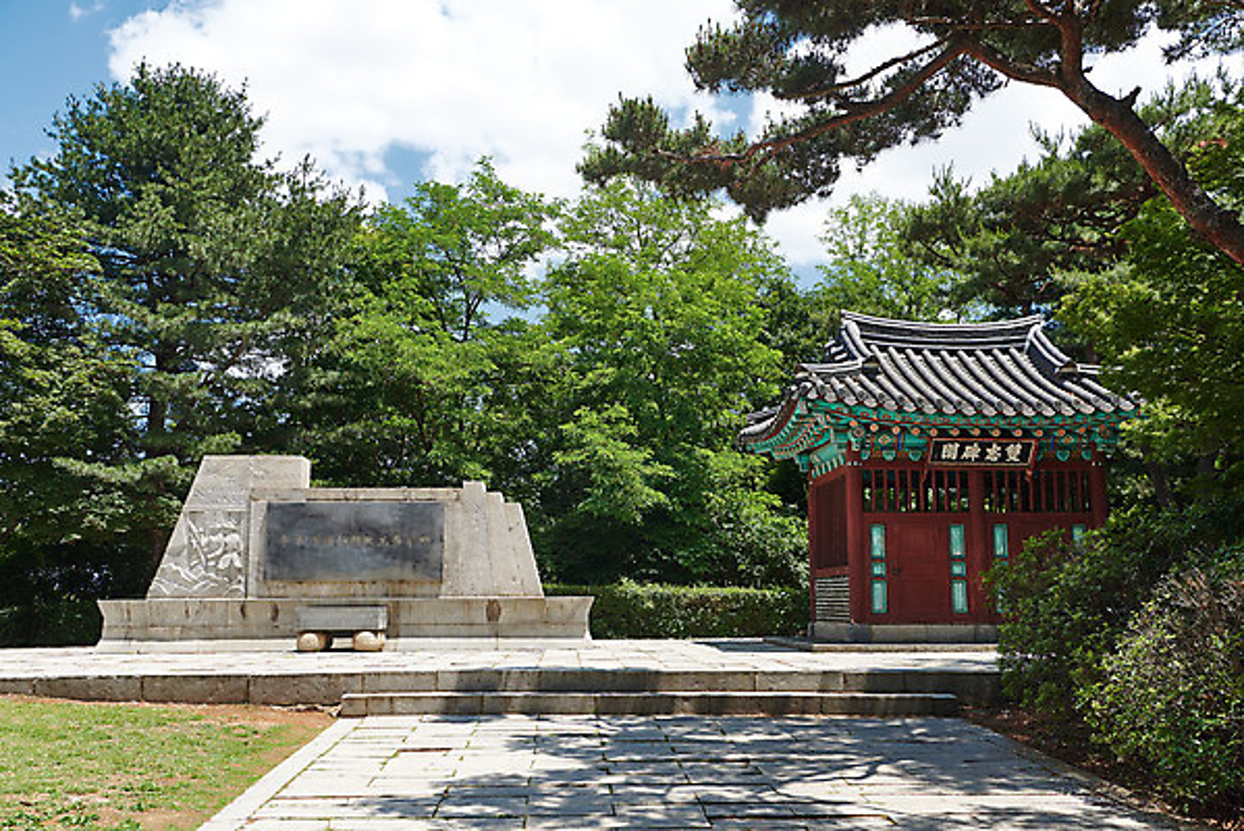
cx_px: 622
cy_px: 416
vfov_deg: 36.9
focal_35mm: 36
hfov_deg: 53.1
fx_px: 1245
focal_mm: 36
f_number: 7.1
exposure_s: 1/500
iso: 200
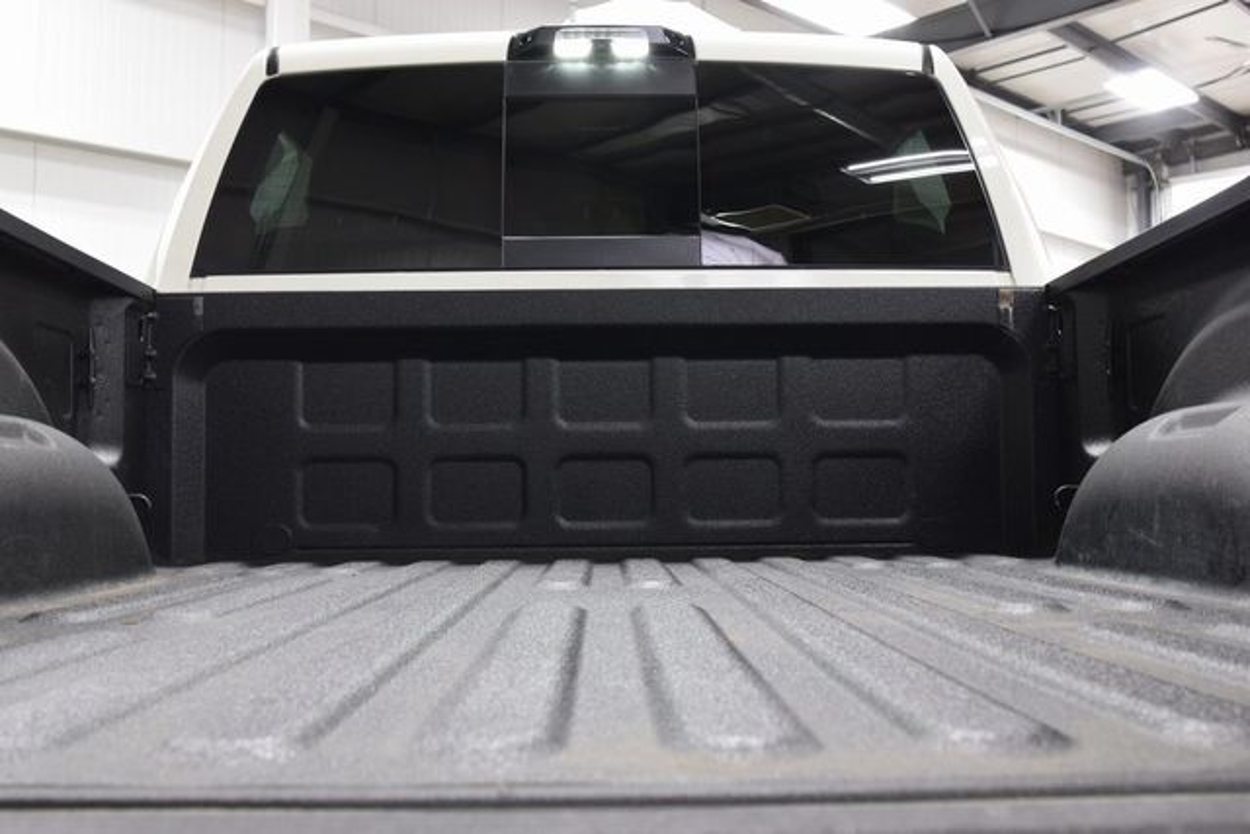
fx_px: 1250
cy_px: 417
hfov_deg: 53.1
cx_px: 625
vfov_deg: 36.9
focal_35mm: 36
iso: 800
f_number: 6.3
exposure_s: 1/15
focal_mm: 24
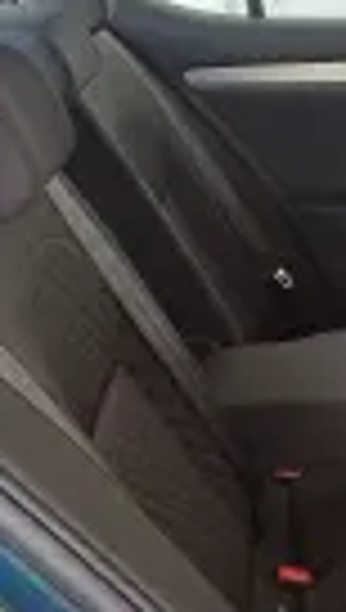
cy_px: 356
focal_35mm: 72
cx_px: 512
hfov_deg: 15.6
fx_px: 1169
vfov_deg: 29.3
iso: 250
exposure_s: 1/50
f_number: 1.8
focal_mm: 4.65
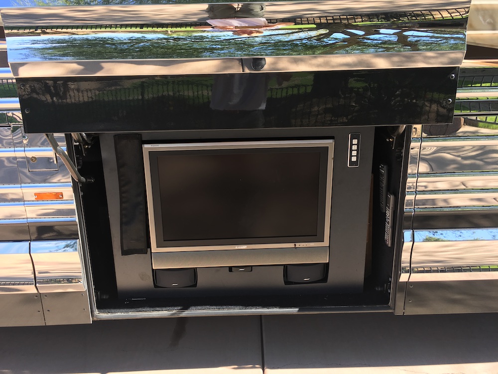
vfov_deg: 48.2
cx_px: 249
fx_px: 417
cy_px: 187
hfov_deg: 61.7
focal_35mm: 29
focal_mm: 4.15
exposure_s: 1/262
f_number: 2.2
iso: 25
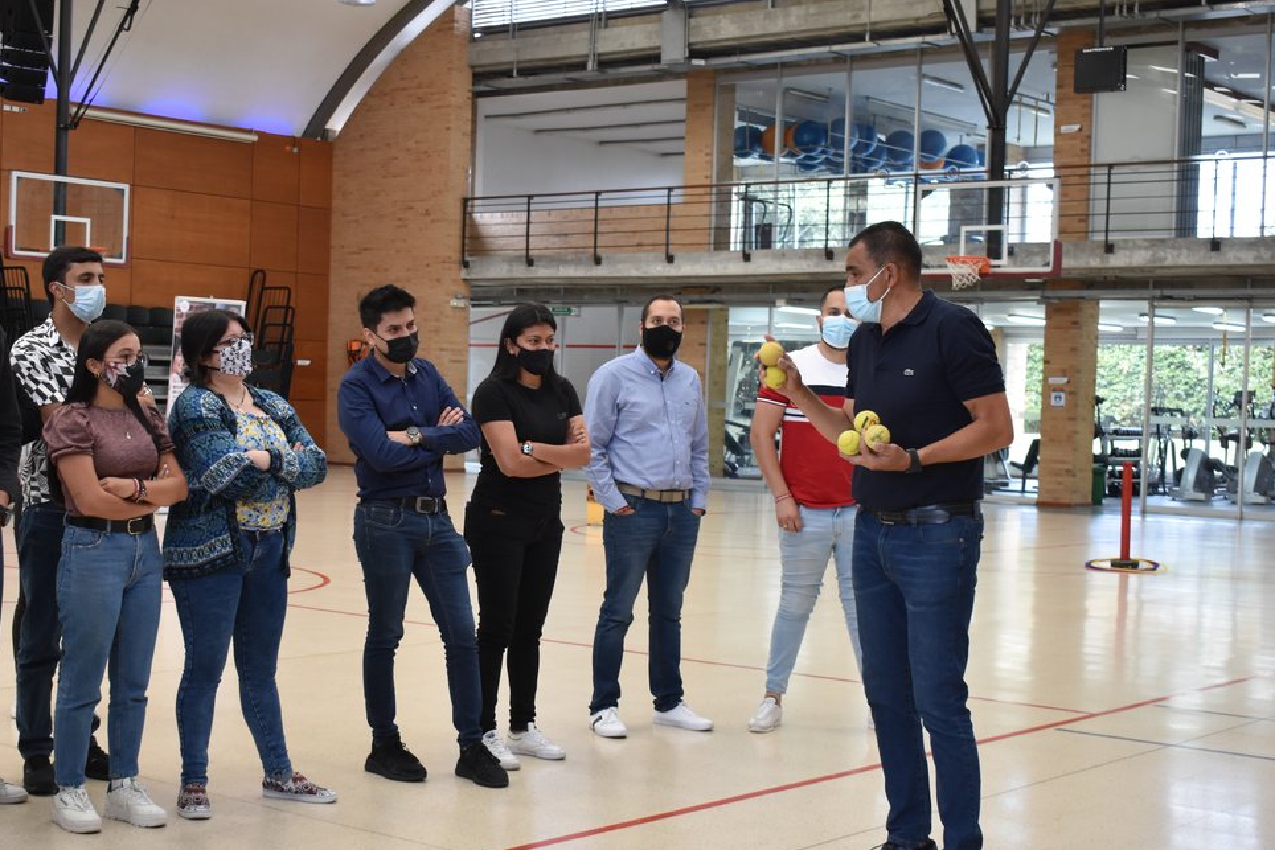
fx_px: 1983
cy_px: 496
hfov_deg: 35.5
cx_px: 524
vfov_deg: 24.2
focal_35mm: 56
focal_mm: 30
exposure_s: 1/100
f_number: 5
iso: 800
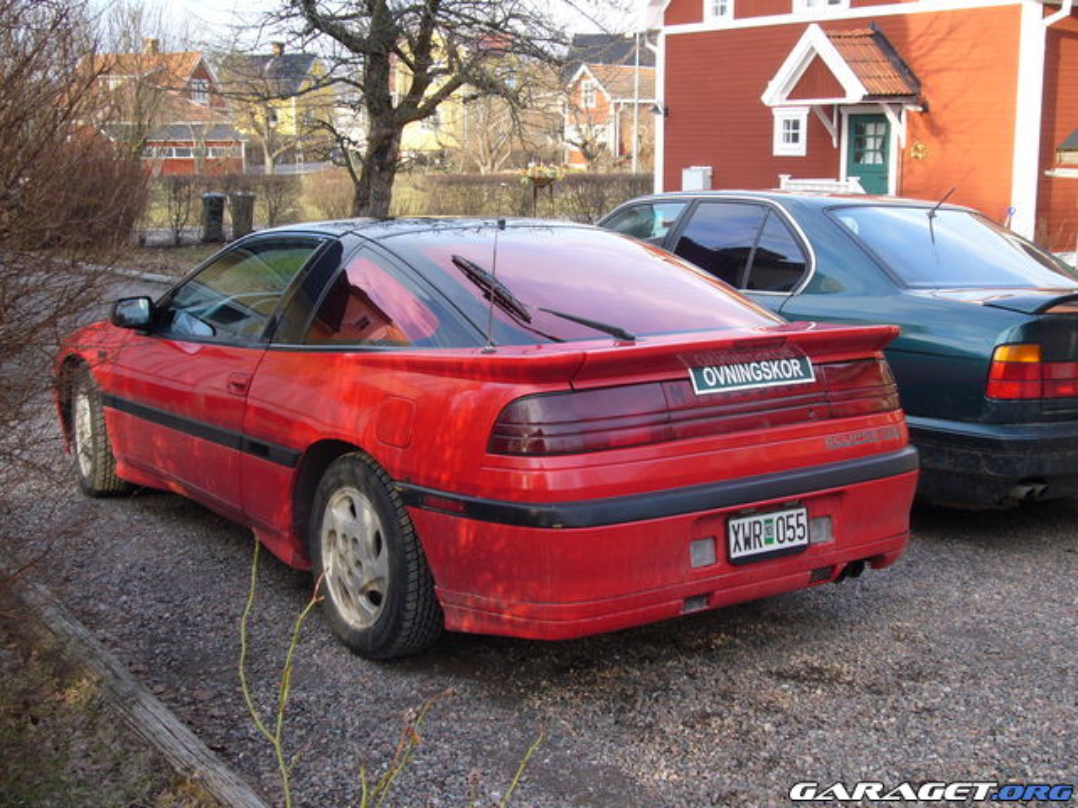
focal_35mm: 46
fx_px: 1433
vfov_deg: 31.5
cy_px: 404
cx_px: 539
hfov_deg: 41.2
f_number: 3.5
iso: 80
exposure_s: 1/100
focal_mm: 7.5
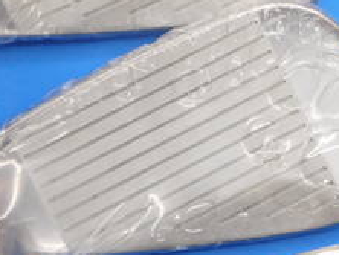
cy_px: 107
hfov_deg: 8.1
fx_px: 2373
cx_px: 457
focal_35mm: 242
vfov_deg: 6.2
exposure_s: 1/80
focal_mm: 42
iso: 400
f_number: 5.6
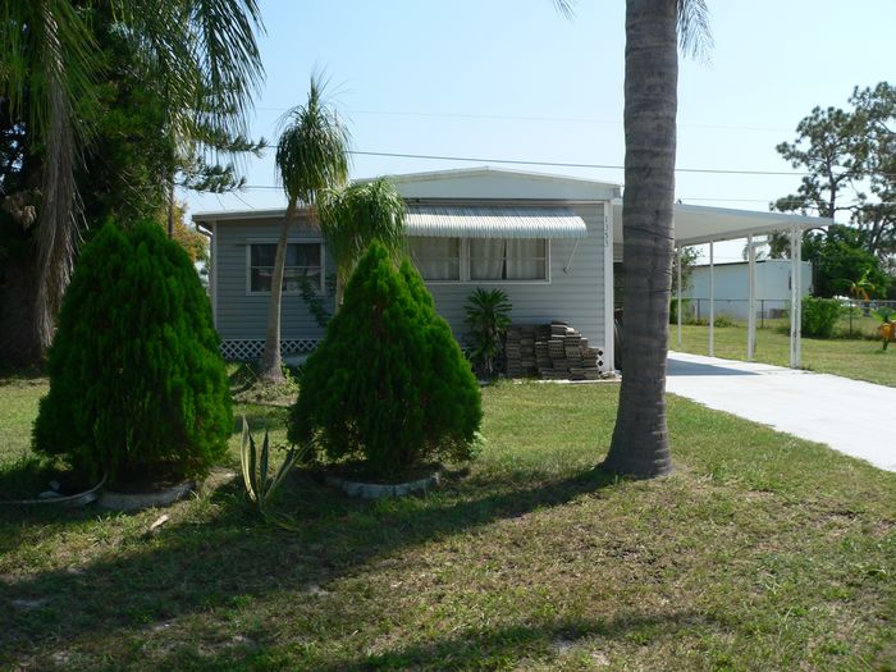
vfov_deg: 39.7
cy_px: 336
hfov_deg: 51.4
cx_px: 448
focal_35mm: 36
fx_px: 932
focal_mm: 6
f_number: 4
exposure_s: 1/500
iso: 80
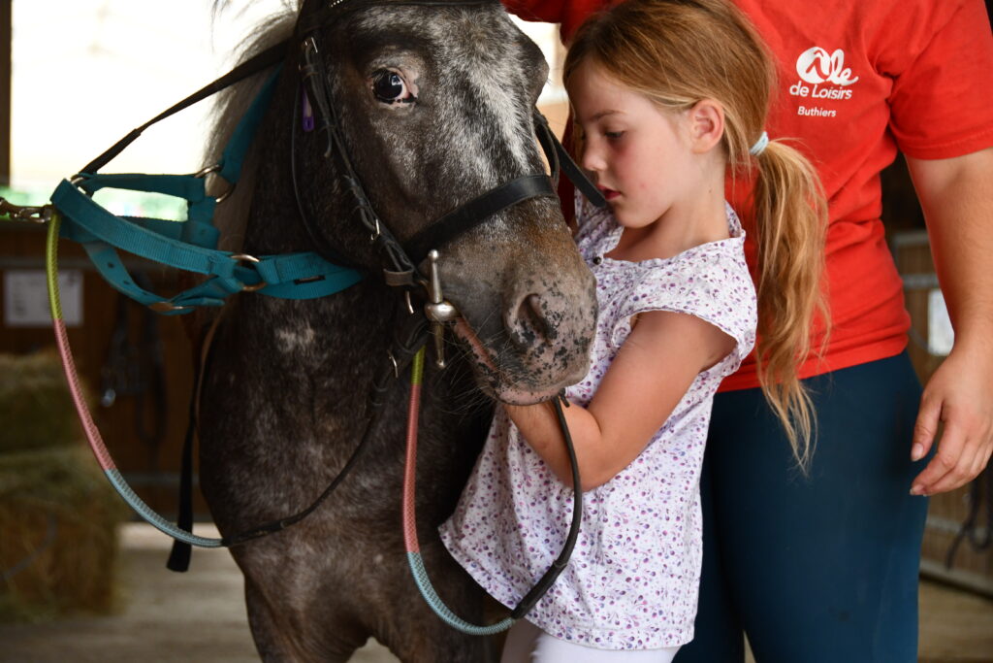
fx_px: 2565
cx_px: 496
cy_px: 332
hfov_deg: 21.9
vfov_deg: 14.7
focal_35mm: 93
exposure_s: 1/250
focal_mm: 62
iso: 800
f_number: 4.8
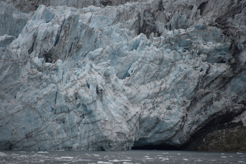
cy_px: 82
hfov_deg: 6.9
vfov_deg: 4.6
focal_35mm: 300
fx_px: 2050
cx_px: 123
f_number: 5.6
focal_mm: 300
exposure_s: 1/640
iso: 320
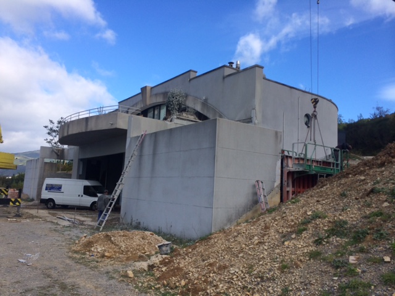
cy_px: 148
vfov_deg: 46.8
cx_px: 198
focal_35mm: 30
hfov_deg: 60.0
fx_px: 342
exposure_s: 1/1325
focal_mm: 4.12
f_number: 2.2
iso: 40
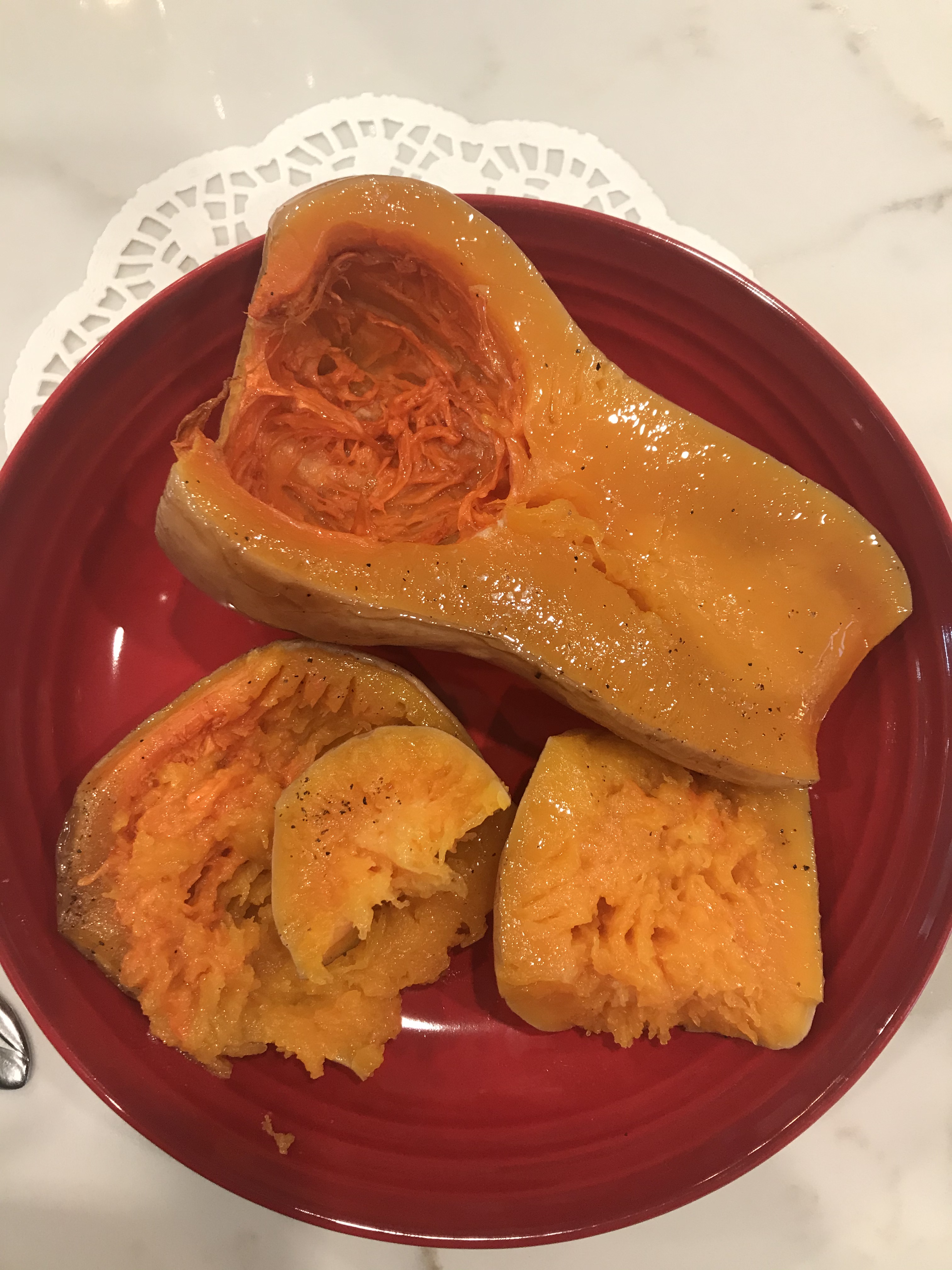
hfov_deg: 49.7
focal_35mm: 28
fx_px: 1027
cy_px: 635
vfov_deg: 63.4
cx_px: 476
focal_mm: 3.99
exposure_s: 1/24
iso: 40
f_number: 1.8
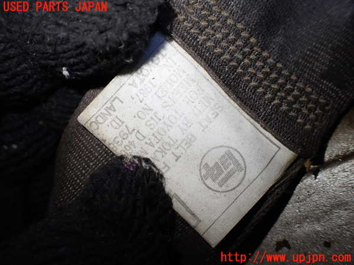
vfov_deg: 46.8
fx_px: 307
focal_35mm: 30
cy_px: 132
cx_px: 177
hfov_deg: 60.0
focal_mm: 5.4
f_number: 2.3
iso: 125
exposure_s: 1/125
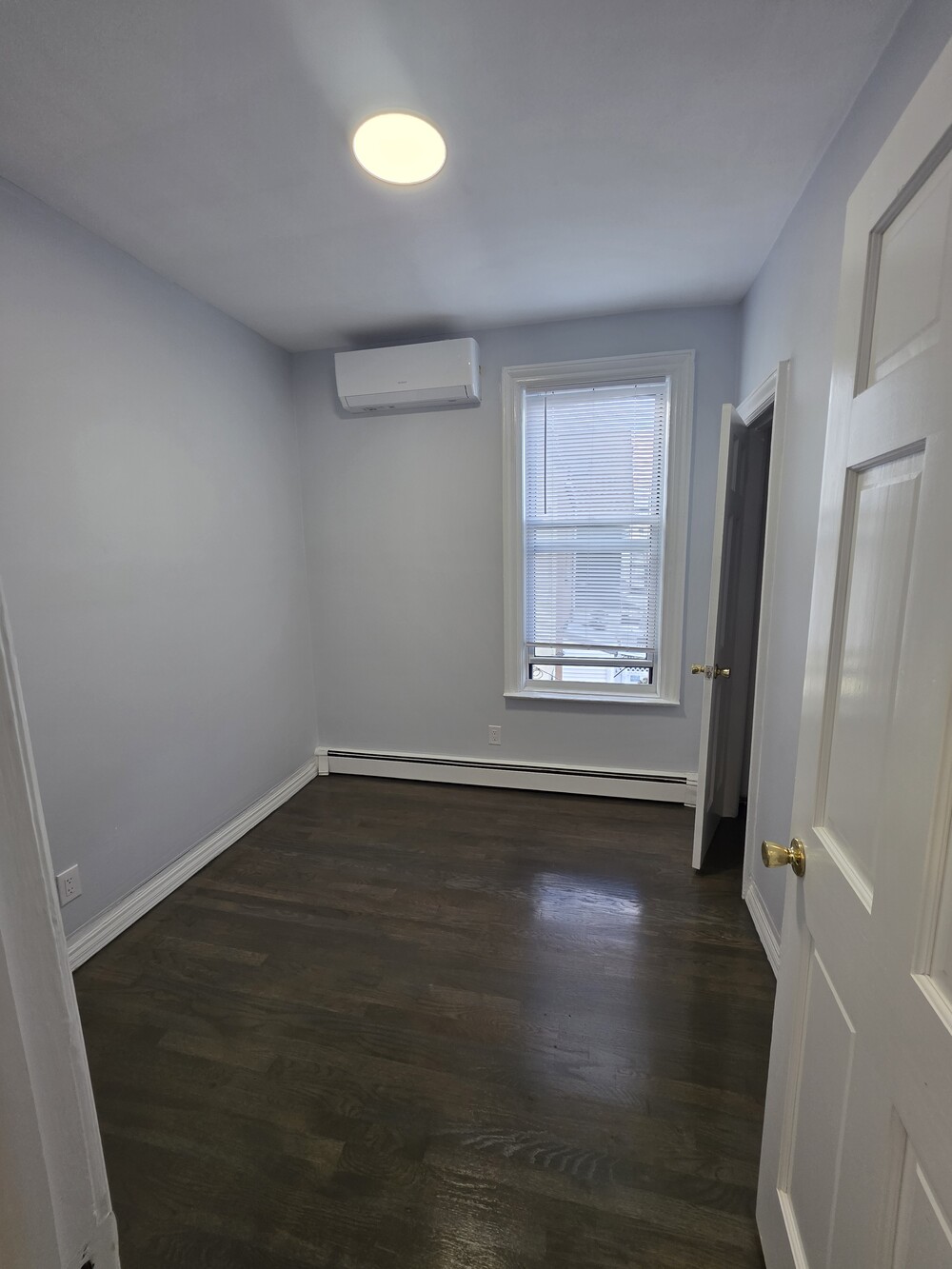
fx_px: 477
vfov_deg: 106.2
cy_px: 634
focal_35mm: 13
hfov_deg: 89.9
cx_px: 476
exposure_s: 1/120
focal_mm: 2.2
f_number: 1.9
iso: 125
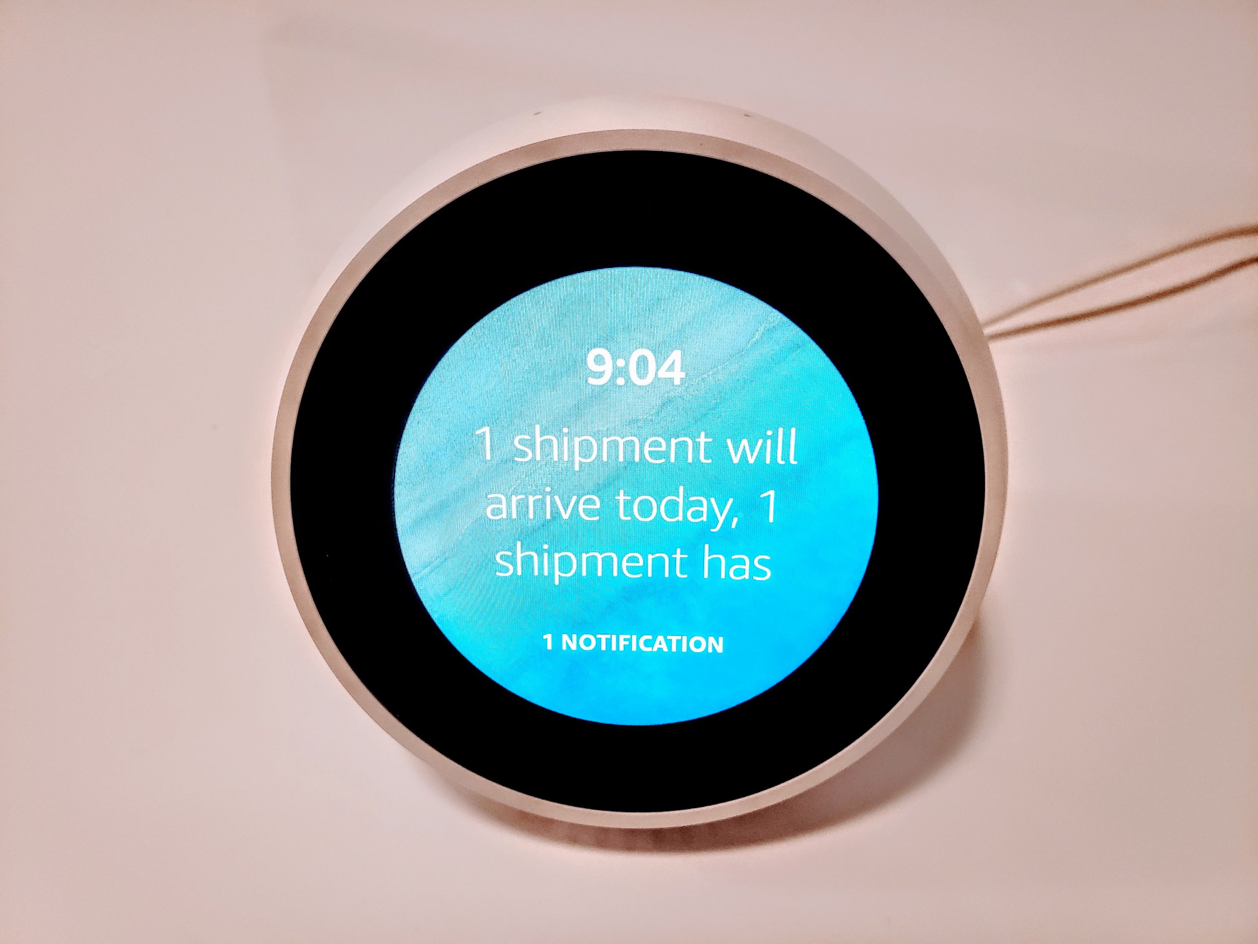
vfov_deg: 53.1
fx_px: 945
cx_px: 629
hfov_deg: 67.3
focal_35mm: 26
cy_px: 472
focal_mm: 4.3
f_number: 2.4
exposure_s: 1/60
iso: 320
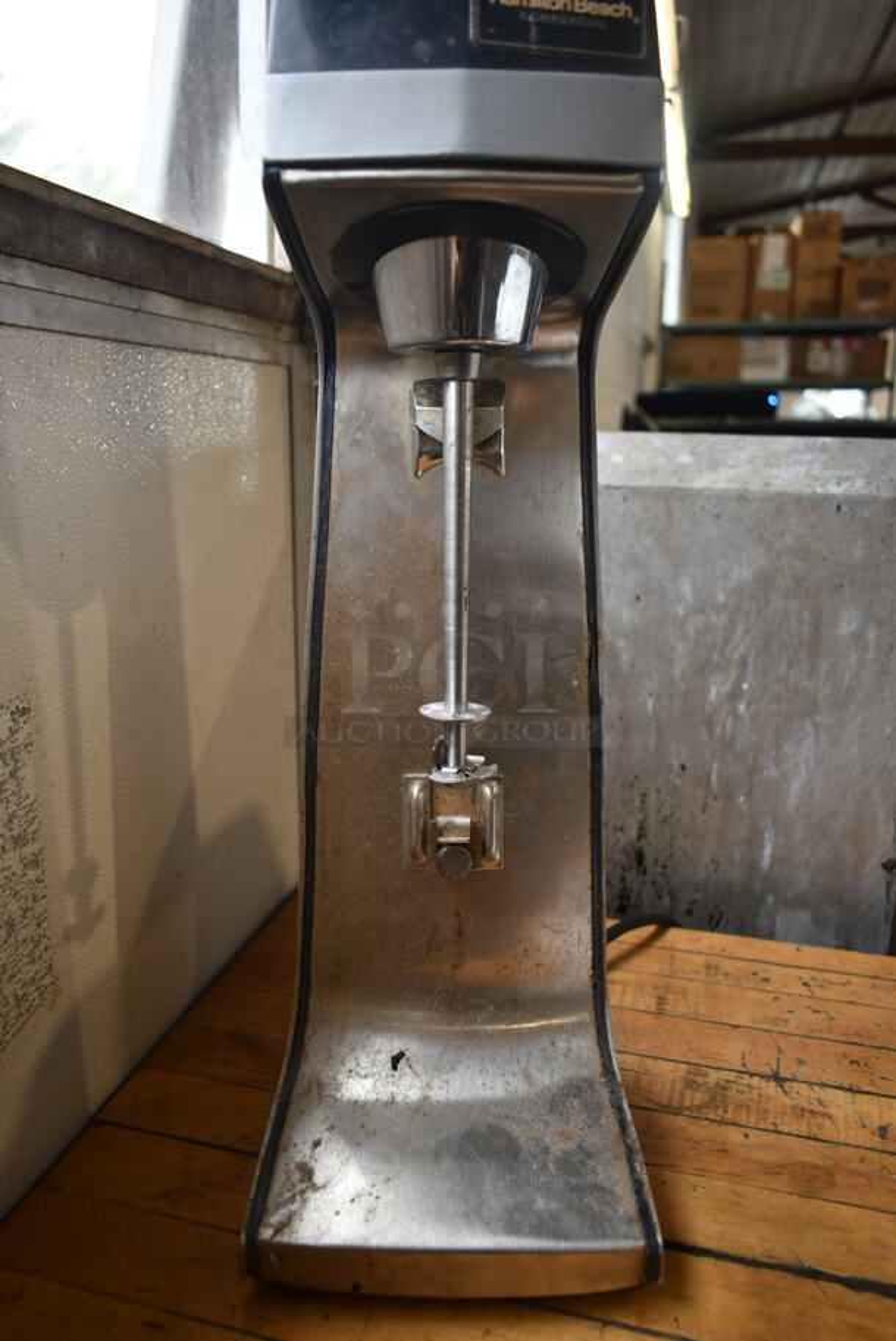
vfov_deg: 67.3
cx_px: 448
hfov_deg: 48.0
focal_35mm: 27
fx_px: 1006
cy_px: 670
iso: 200
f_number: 3.5
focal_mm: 18
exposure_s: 1/30
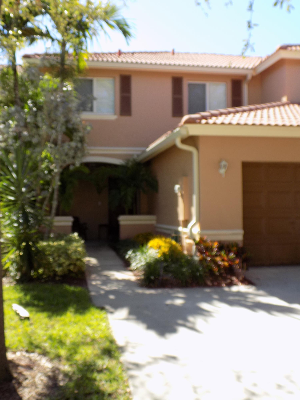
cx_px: 150
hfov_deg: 38.7
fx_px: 428
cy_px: 200
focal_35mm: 37
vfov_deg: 50.1
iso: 80
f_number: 3.5
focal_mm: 6.6
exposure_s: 1/250
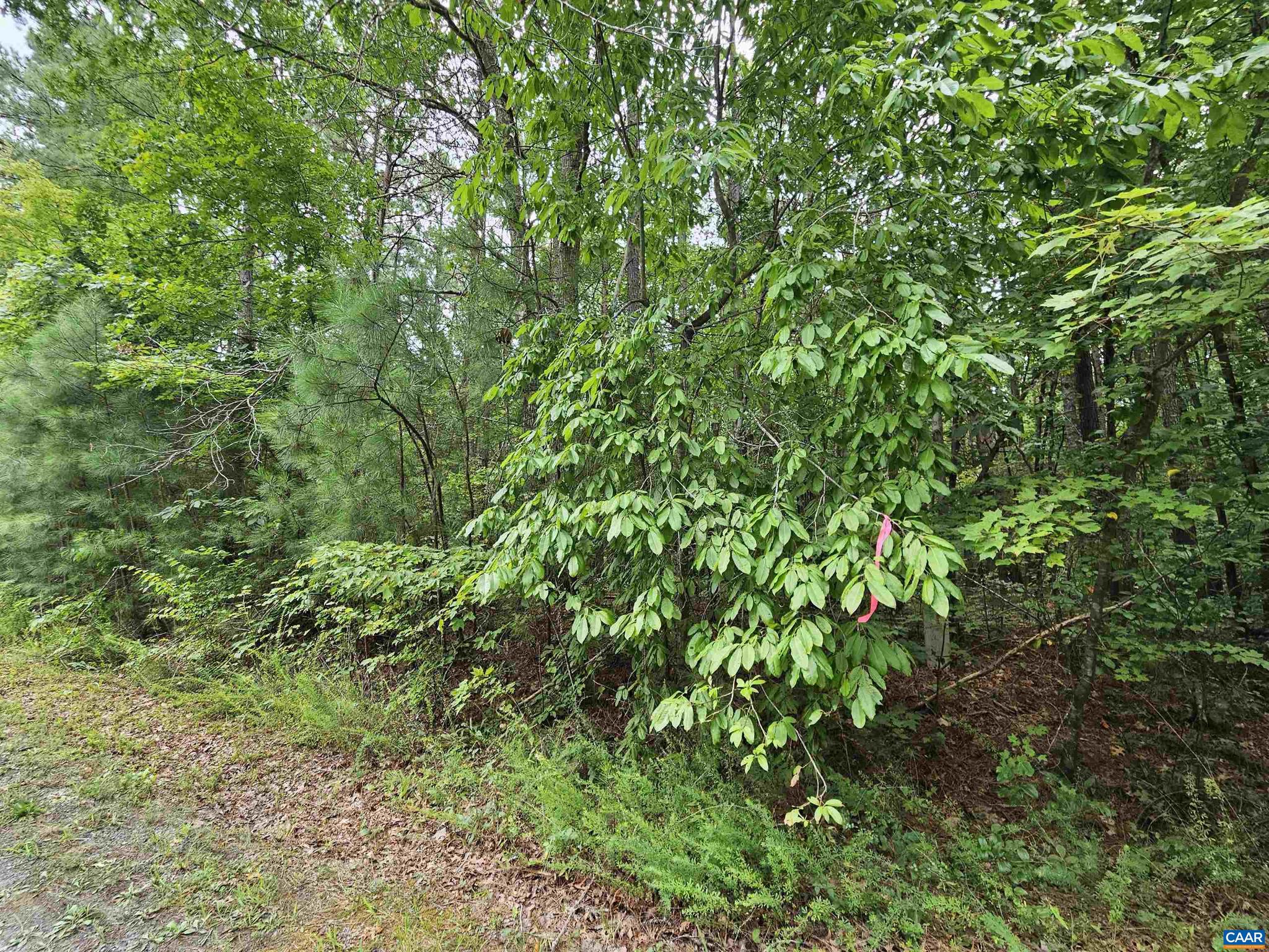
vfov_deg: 89.9
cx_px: 634
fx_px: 477
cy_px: 476
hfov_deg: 106.2
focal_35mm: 13
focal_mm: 2.2
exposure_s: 1/147
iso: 50
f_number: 2.2
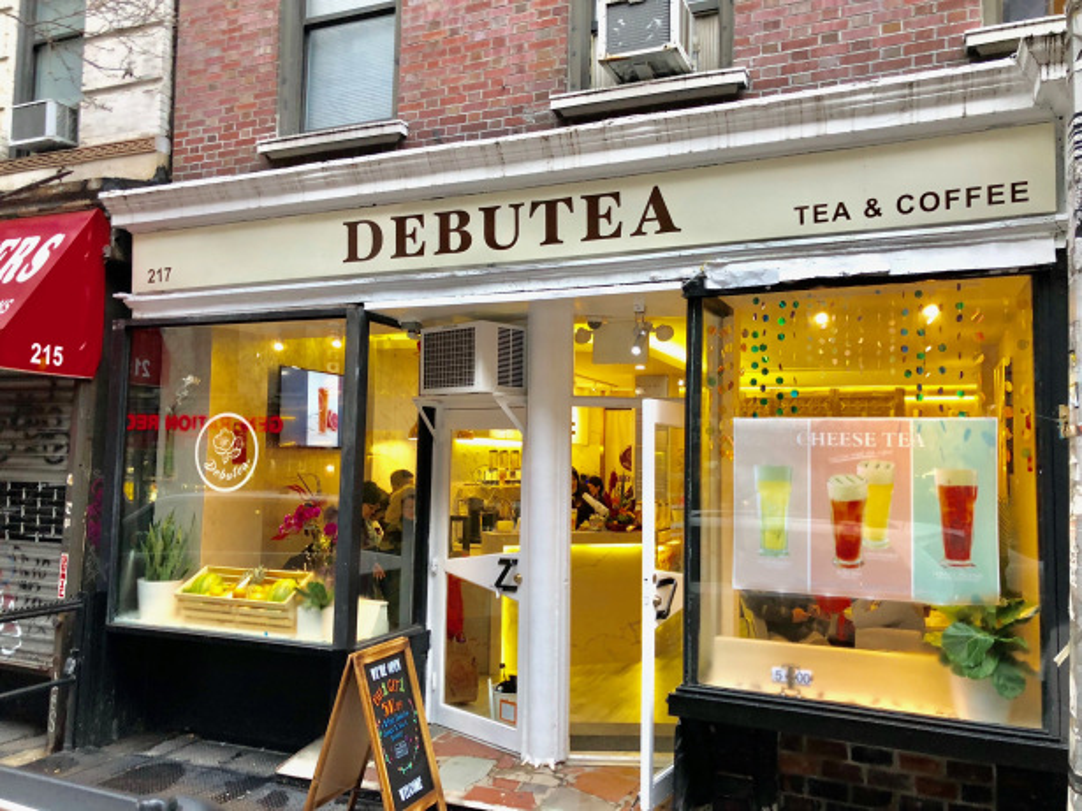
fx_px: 875
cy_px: 406
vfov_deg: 49.7
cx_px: 541
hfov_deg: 63.5
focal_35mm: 28
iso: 40
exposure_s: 1/20
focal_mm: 4
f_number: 1.8
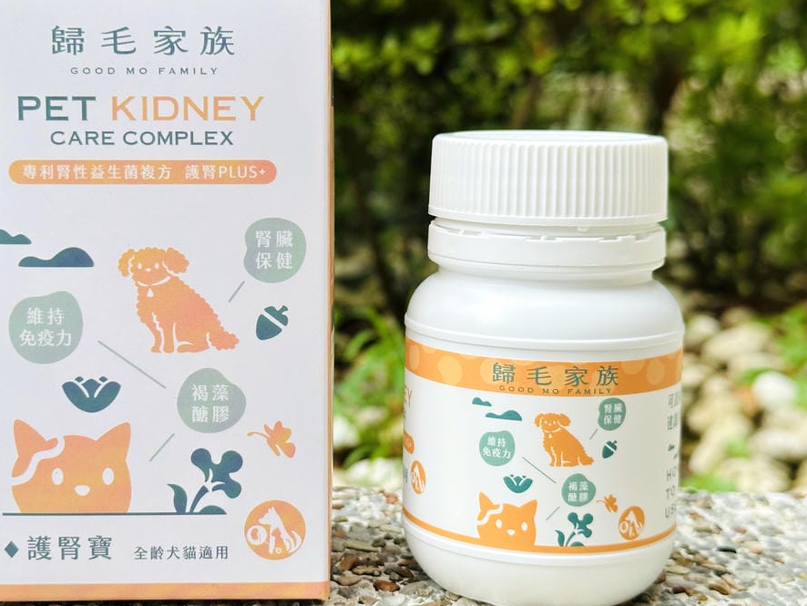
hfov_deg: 29.7
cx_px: 327
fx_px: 1516
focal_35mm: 65
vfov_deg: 22.6
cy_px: 260
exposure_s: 1/390
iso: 64
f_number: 1.78
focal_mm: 6.86
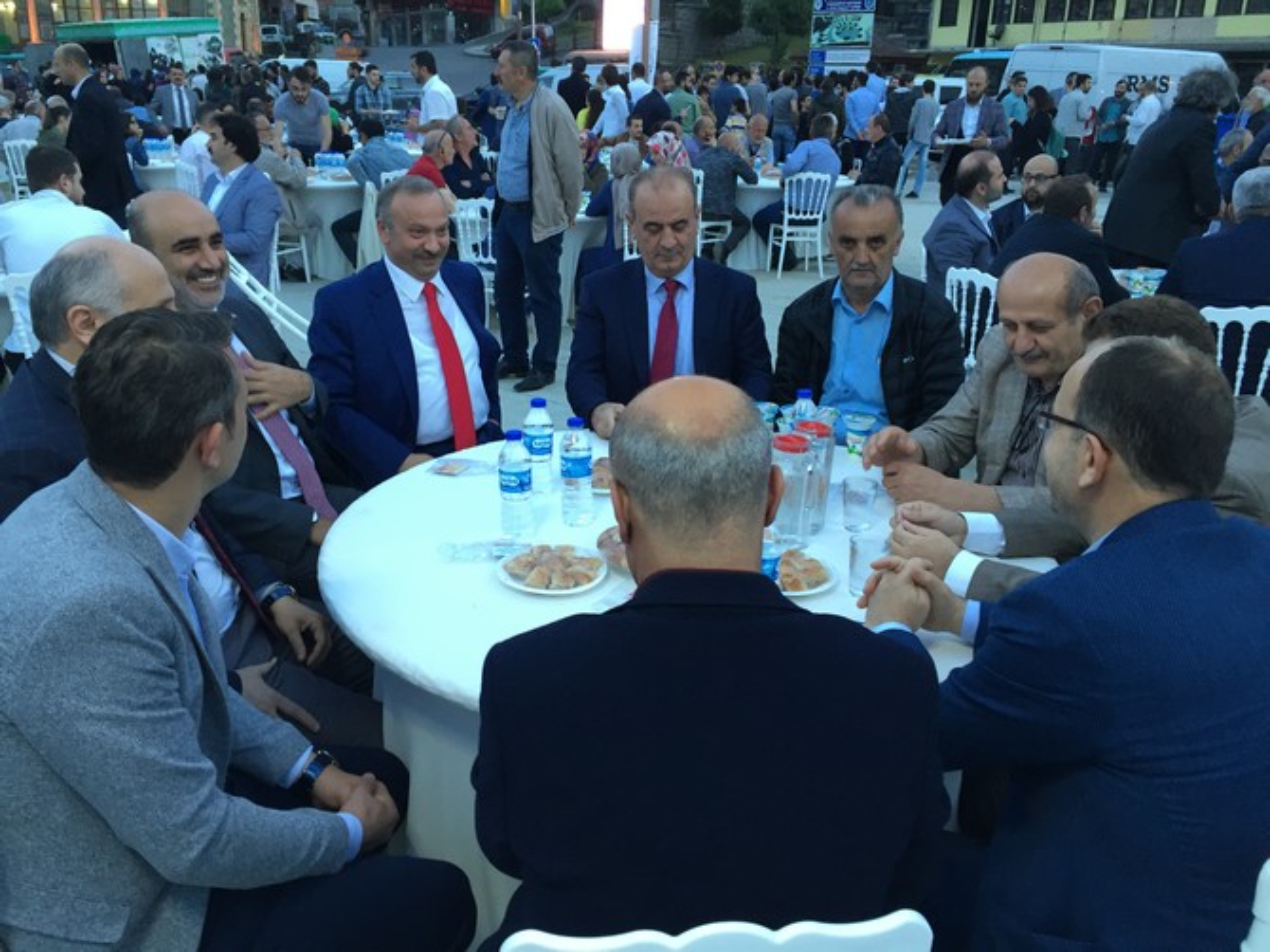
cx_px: 635
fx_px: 1064
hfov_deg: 61.7
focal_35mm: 29
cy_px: 476
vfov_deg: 48.2
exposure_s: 1/33
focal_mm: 4.15
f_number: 2.2
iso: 125
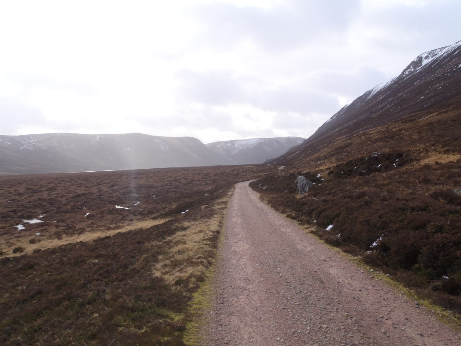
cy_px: 173
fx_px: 373
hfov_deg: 63.4
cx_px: 230
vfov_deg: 49.7
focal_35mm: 28
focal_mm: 5
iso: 80
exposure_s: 1/200
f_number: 4.5
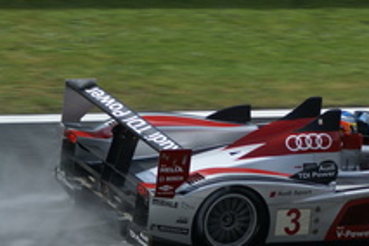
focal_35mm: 422
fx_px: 4325
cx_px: 312
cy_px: 128
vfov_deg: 3.3
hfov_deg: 4.9
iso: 100
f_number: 7.1
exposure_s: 1/640
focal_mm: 130
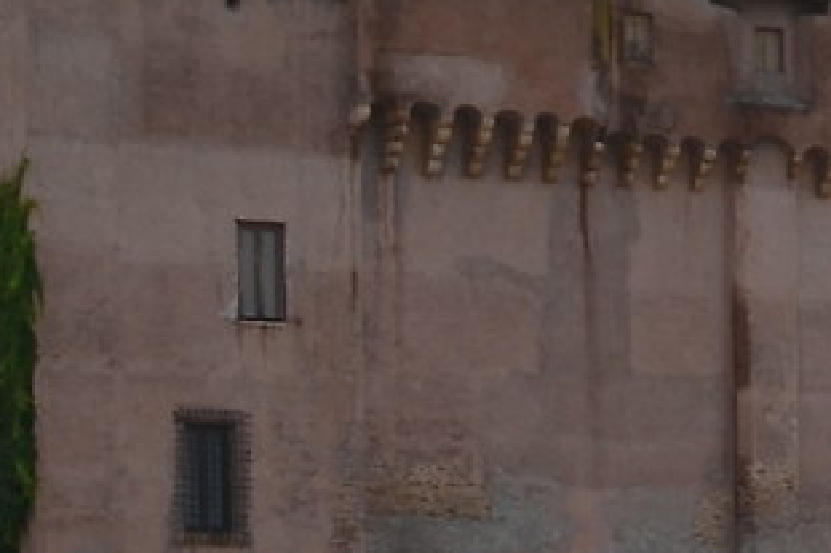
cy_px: 785
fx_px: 5883
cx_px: 2448
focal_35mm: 255
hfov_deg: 7.2
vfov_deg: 5.3
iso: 100
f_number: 10
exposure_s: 1/400
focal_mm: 22
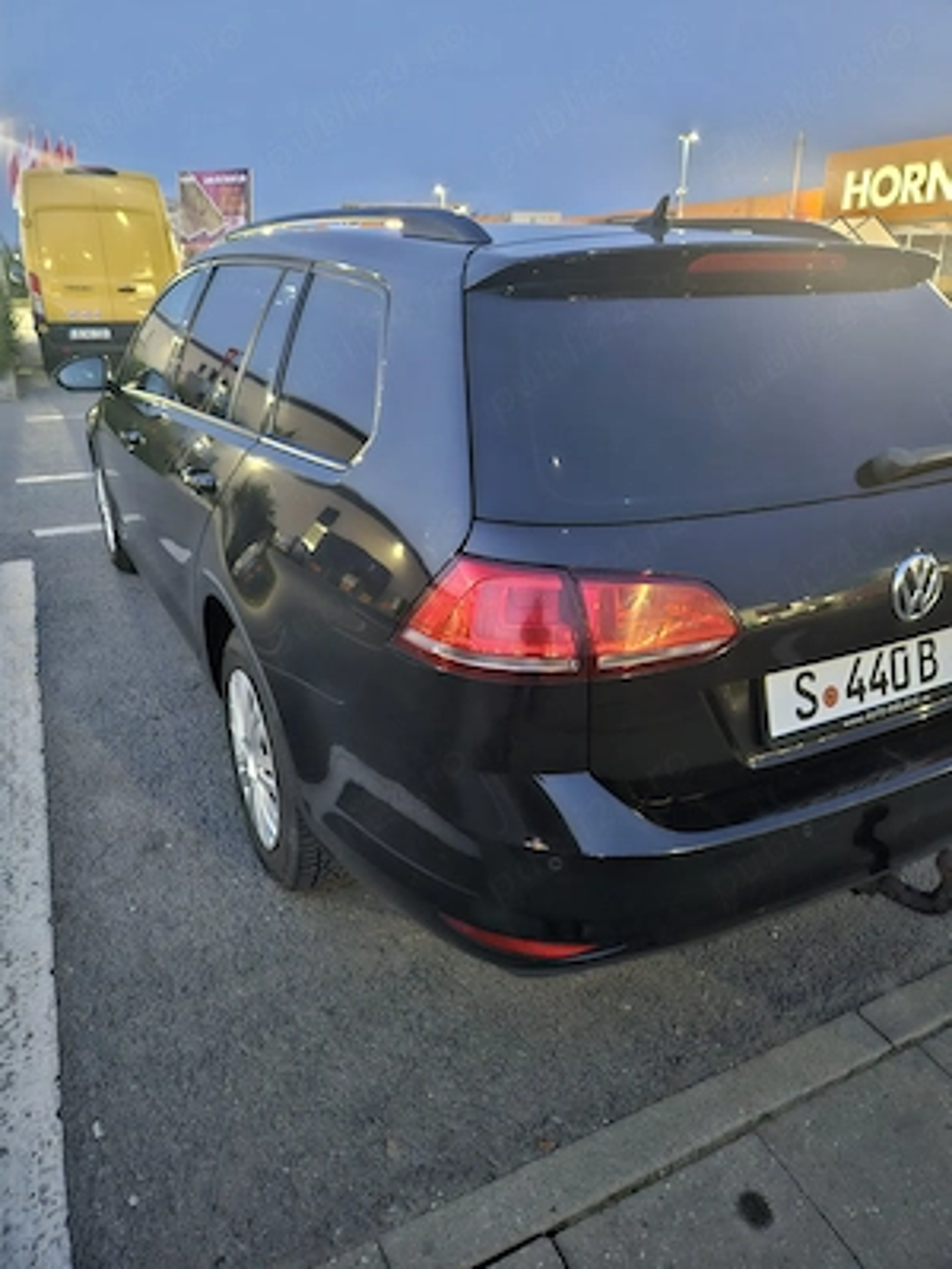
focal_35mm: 23
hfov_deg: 58.9
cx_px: 476
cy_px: 634
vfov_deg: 73.9
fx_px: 843
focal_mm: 5.4
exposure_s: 1/16.7
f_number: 1.8
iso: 1600
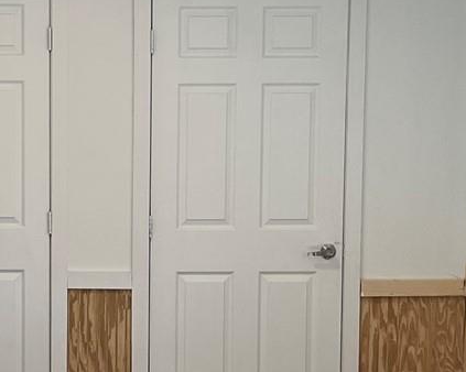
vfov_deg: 12.5
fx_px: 1696
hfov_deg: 15.5
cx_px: 52
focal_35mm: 123
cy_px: 286
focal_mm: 5.1
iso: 64
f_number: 1.6
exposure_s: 1/122
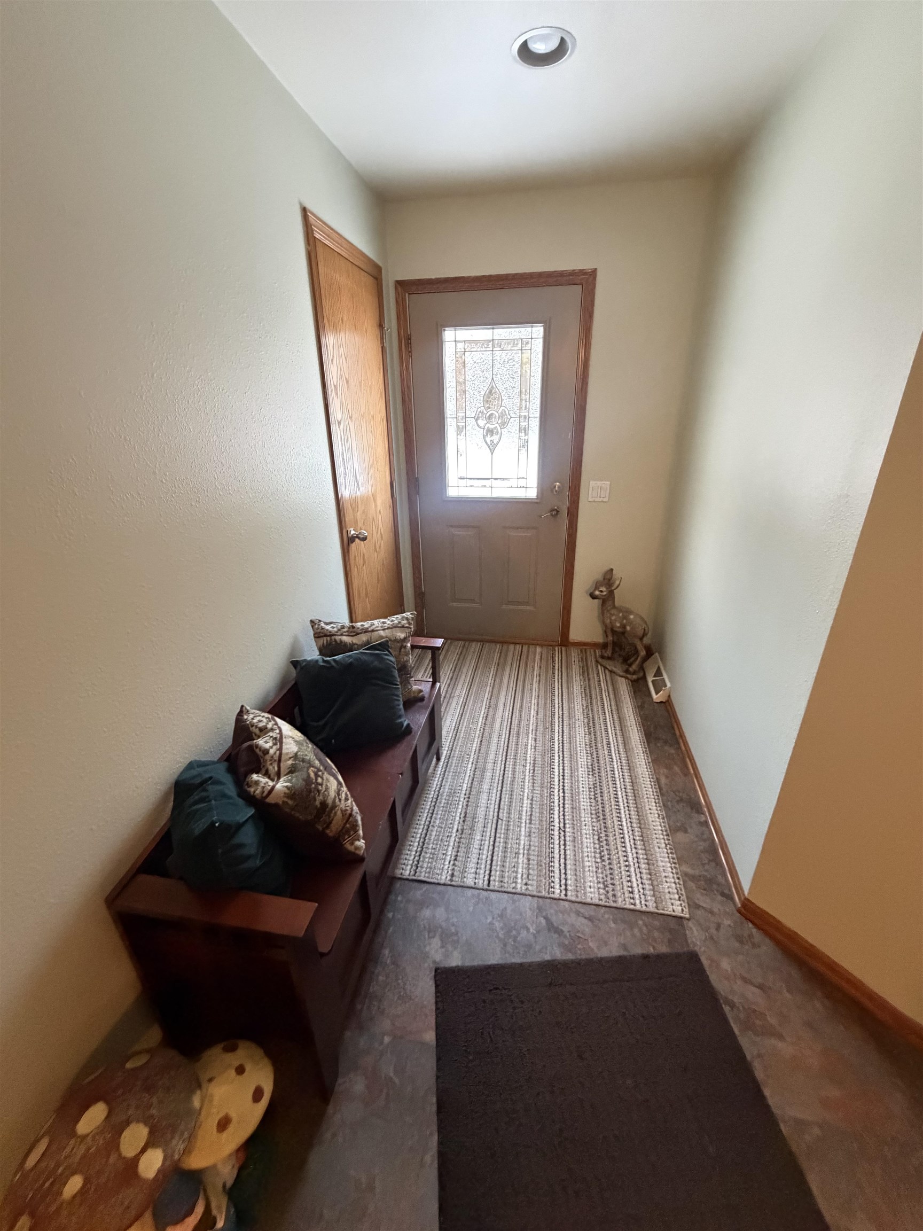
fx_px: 498
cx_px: 462
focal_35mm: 14
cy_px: 616
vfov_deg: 102.1
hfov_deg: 85.7
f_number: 2.2
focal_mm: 2.22
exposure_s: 1/60
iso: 800
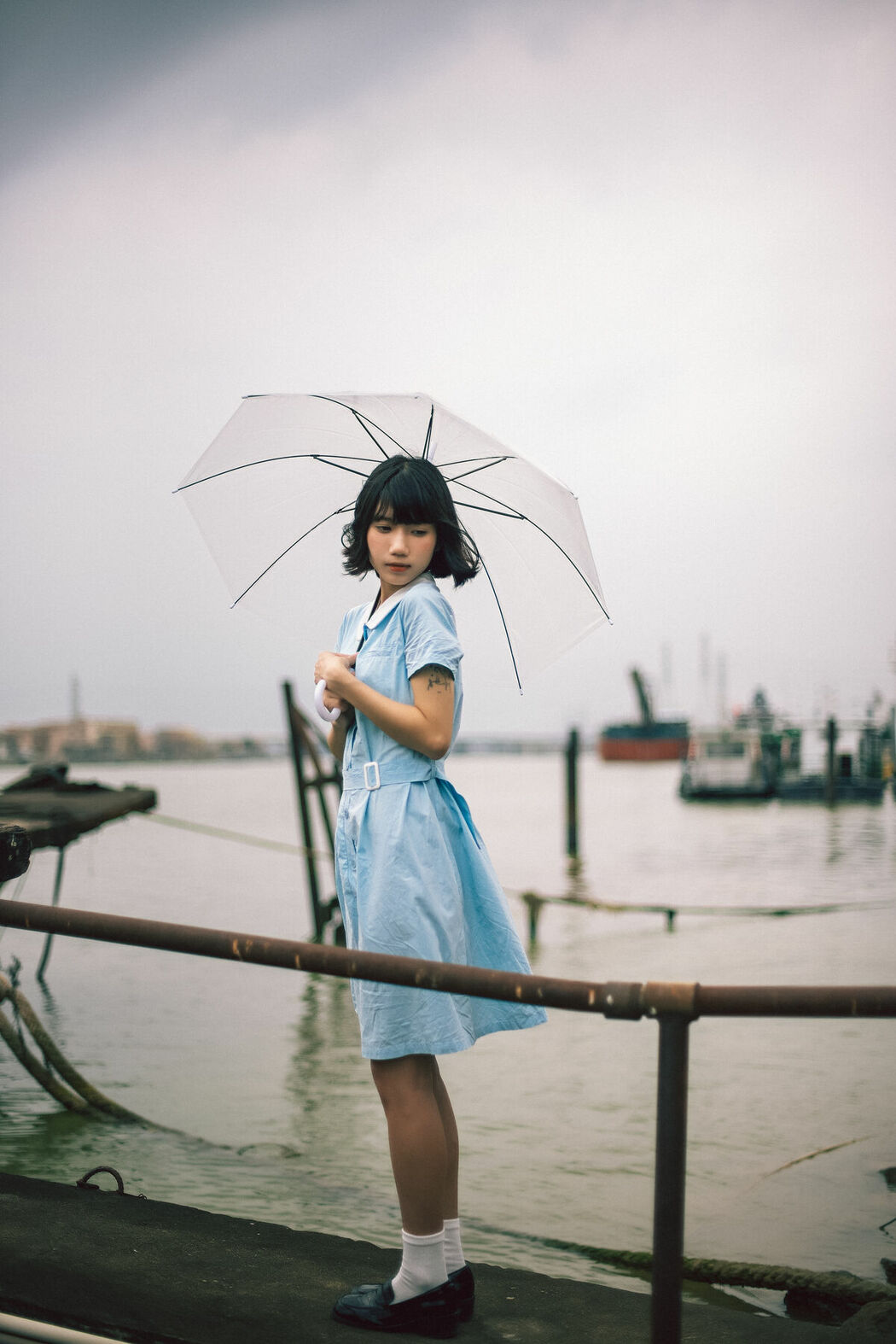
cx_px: 448
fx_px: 1866
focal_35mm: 50
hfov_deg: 27.0
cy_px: 672
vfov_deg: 39.6
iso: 50
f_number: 1.4
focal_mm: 50
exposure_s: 1/4000
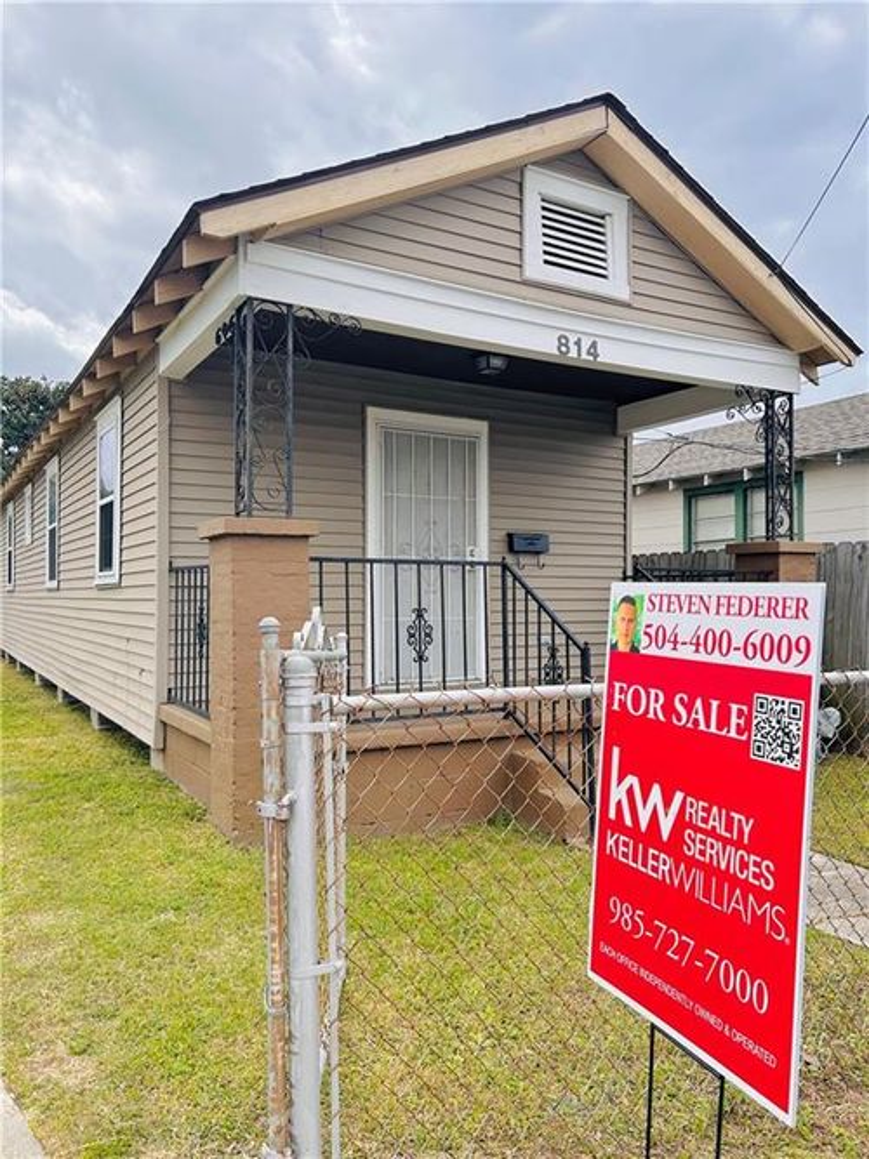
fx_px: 871
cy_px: 580
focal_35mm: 26
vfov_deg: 67.3
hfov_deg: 53.0
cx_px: 434
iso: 50
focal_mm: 5.7
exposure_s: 1/1779
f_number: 1.5
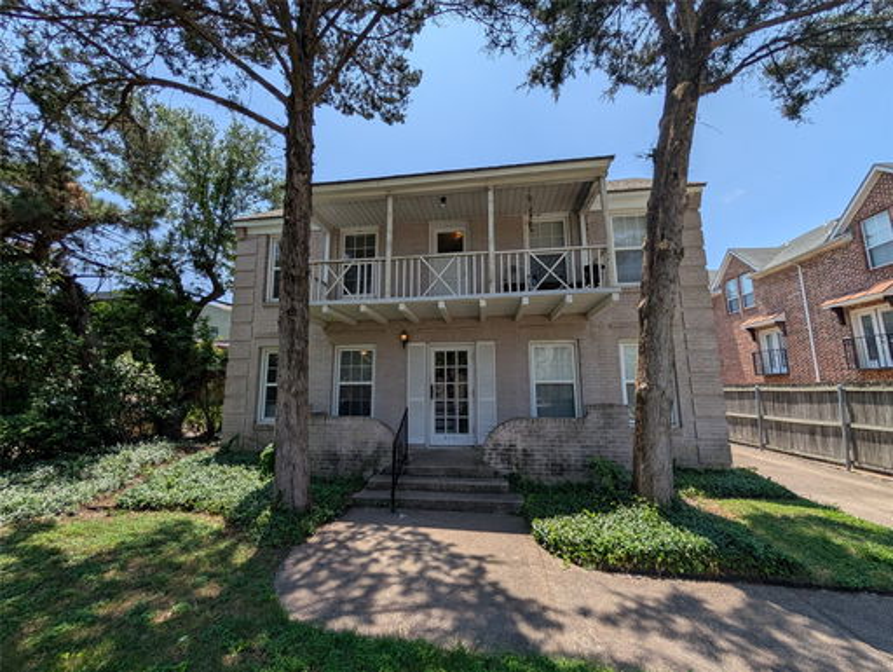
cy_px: 336
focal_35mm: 12
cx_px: 446
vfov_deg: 94.6
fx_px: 310
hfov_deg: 110.5
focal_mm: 2.02
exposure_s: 1/3257
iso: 57
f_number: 1.7
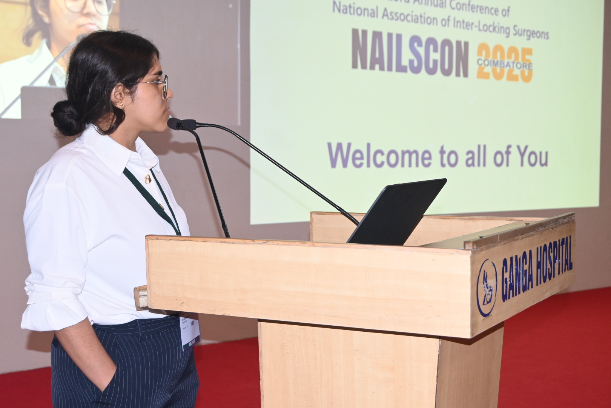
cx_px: 306
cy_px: 204
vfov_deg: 25.1
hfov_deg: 36.9
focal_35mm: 54
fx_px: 916
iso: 1000
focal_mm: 36
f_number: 6.3
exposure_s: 1/60
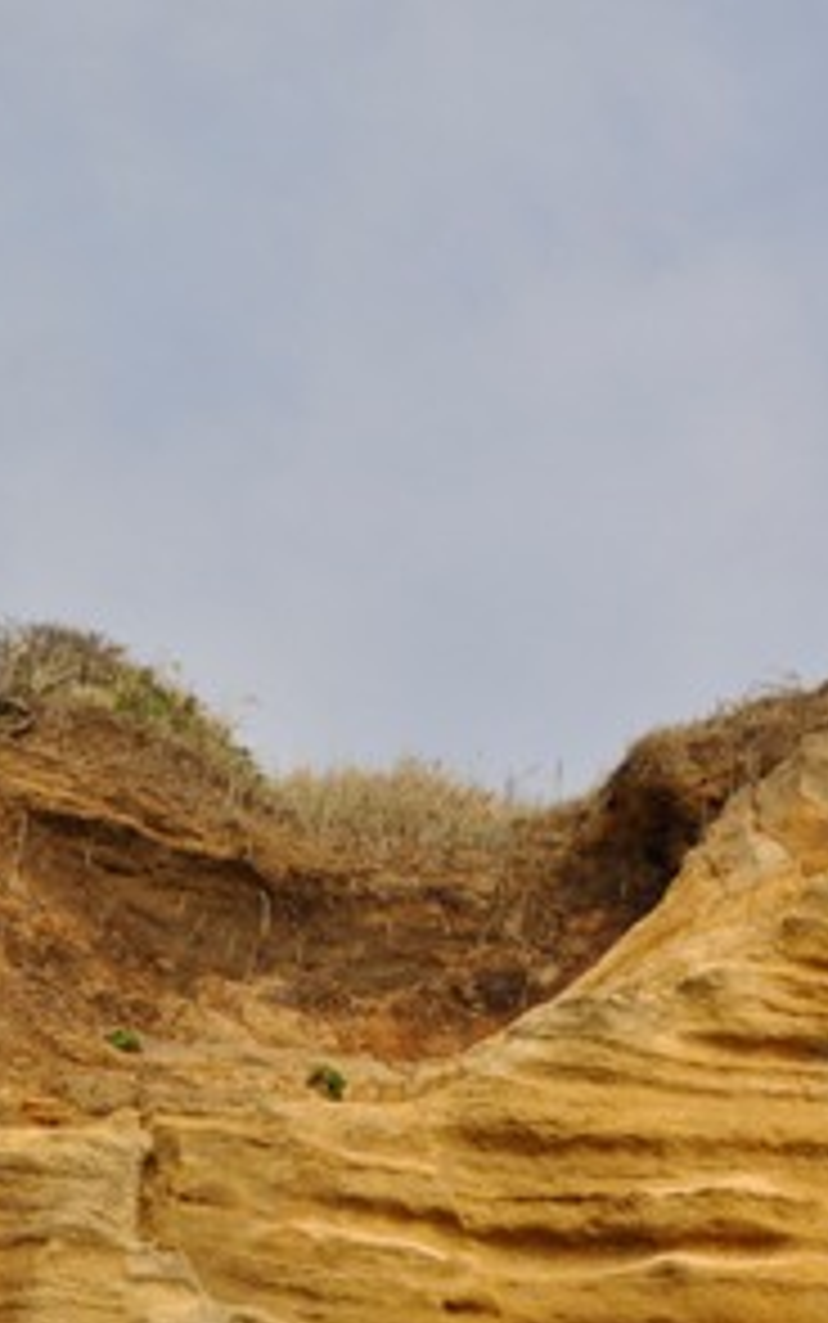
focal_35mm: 121
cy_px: 666
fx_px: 4364
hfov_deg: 10.7
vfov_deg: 17.2
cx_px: 976
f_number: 10
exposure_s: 1/400
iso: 200
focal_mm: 52
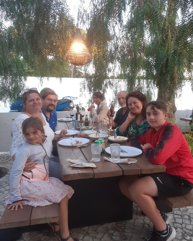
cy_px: 119
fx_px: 207
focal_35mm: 29
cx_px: 98
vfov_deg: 60.5
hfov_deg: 50.0
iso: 125
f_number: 1.9
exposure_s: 1/50
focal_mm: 3.6
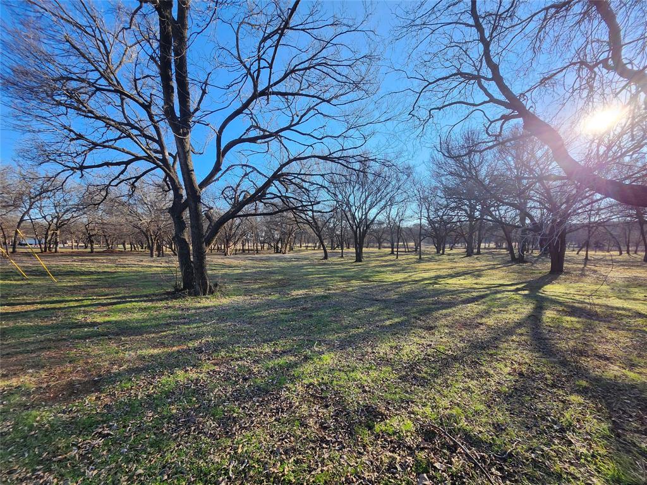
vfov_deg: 89.9
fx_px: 243
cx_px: 324
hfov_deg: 106.2
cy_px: 242
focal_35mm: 13
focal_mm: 1.74
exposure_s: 1/744
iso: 40
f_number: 2.2
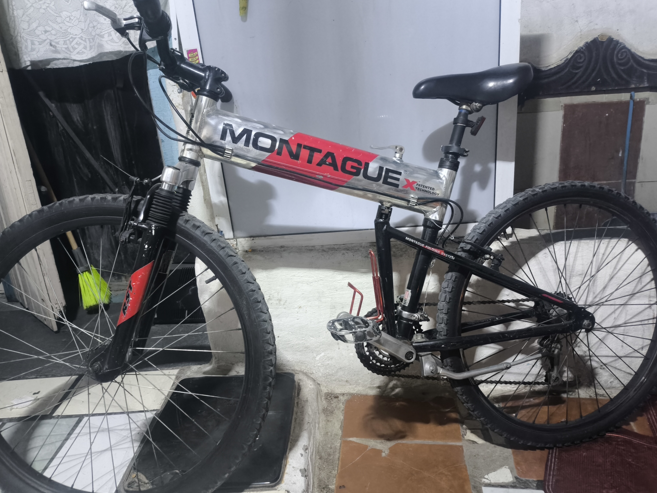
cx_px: 321
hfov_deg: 65.3
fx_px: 512
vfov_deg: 51.4
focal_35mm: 27
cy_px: 253
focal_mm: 4.71
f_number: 1.7
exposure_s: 1/17.1
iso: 2500
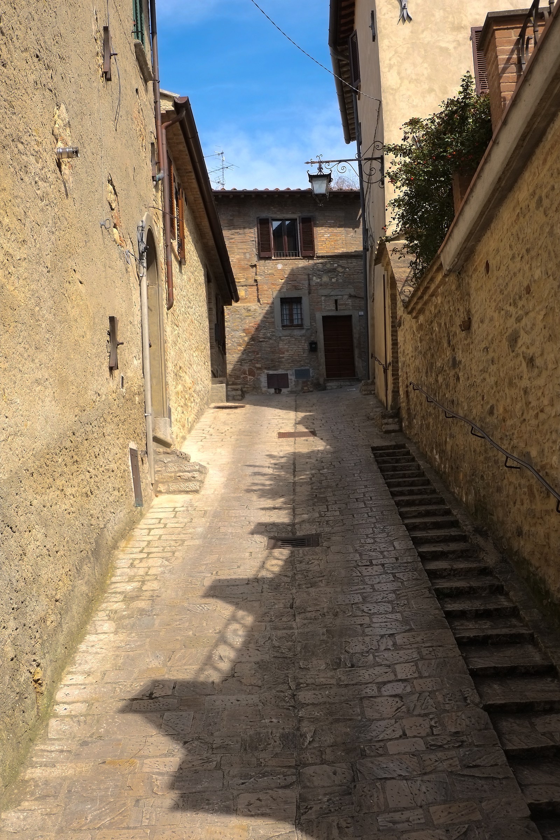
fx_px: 887
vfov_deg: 50.7
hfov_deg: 35.1
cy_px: 420
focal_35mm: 38
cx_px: 280
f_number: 4.5
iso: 200
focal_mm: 25.6
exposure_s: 1/1000
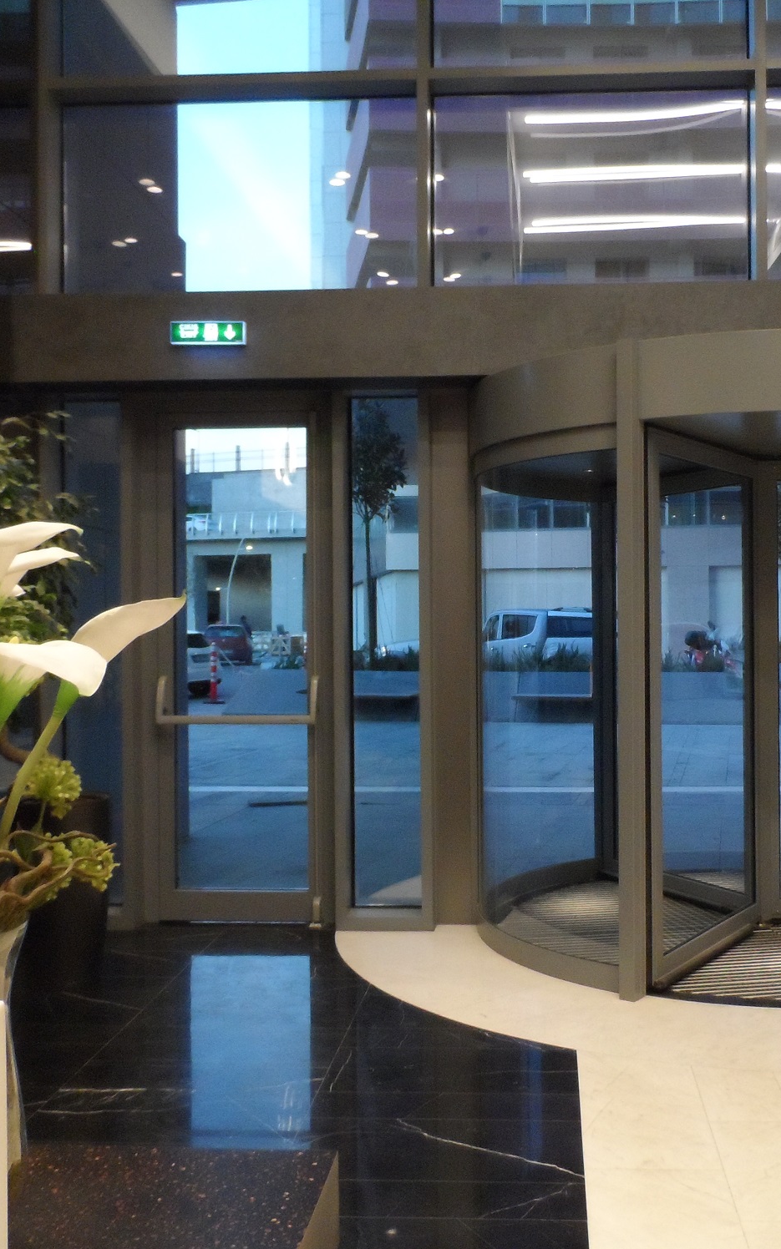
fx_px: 1158
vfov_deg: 56.7
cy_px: 625
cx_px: 486
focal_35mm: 34
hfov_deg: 37.1
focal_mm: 4
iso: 480
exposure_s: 1/30
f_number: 3.2
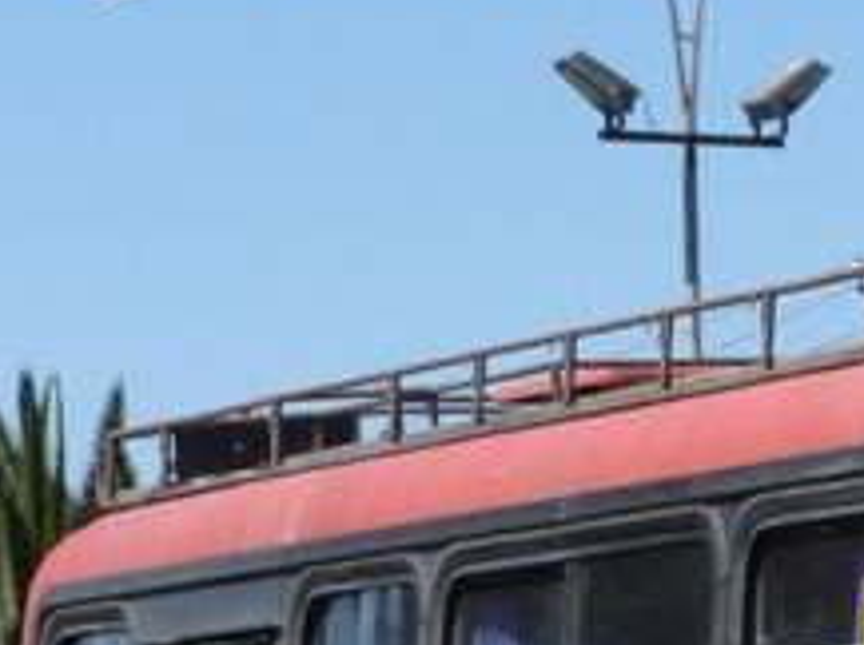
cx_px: 1521
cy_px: 1087
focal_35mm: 277
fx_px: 6902
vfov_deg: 5.3
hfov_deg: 7.0
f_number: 5.6
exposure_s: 1/400
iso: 100
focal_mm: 13.5
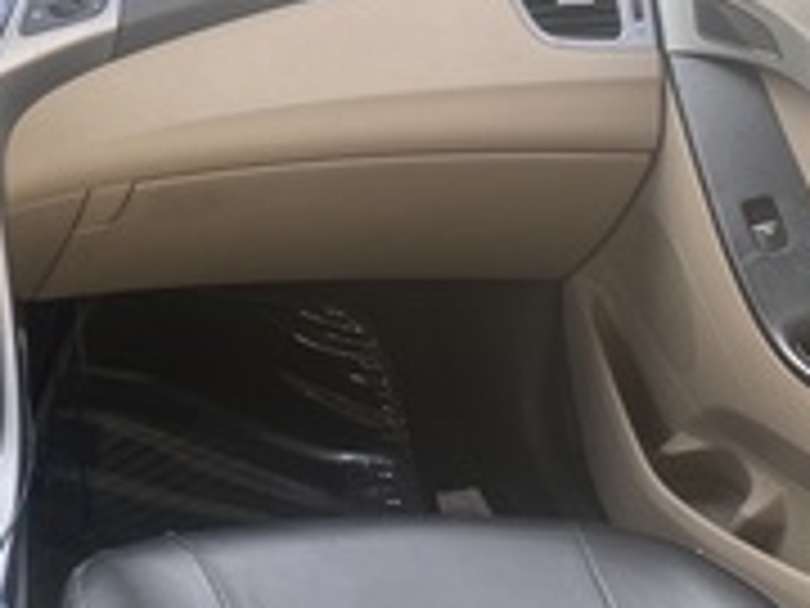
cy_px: -34
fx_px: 1544
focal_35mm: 66
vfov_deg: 21.3
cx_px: -70
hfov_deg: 27.1
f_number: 1.8
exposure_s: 1/122
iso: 40
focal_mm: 4.25
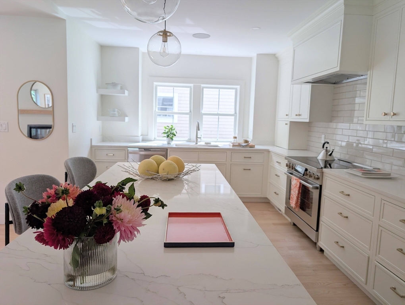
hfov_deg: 71.5
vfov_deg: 56.9
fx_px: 281
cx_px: 202
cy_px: 152
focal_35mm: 24
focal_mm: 6.9
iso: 23
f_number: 1.68
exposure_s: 1/120
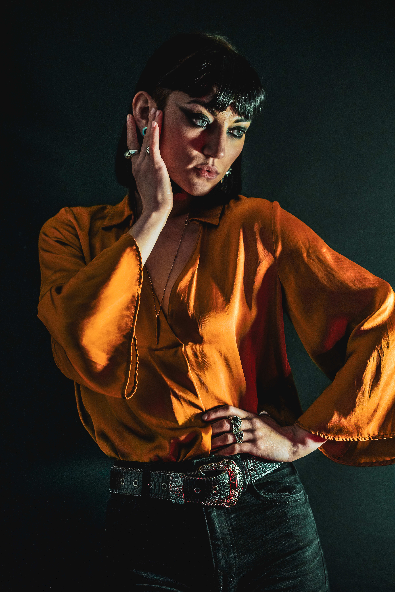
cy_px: 296
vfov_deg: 29.9
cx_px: 198
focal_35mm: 67
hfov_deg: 20.2
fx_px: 1109
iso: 500
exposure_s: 1/125
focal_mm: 67.4
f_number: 2.8
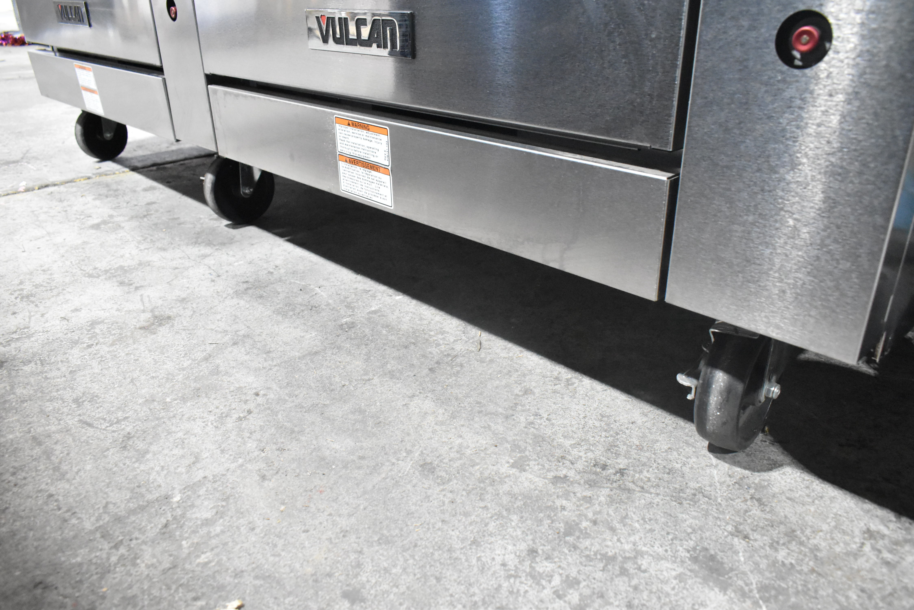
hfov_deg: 67.4
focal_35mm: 27
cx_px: 457
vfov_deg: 48.0
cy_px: 305
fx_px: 686
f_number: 5.6
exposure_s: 1/125
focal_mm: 18
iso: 6400
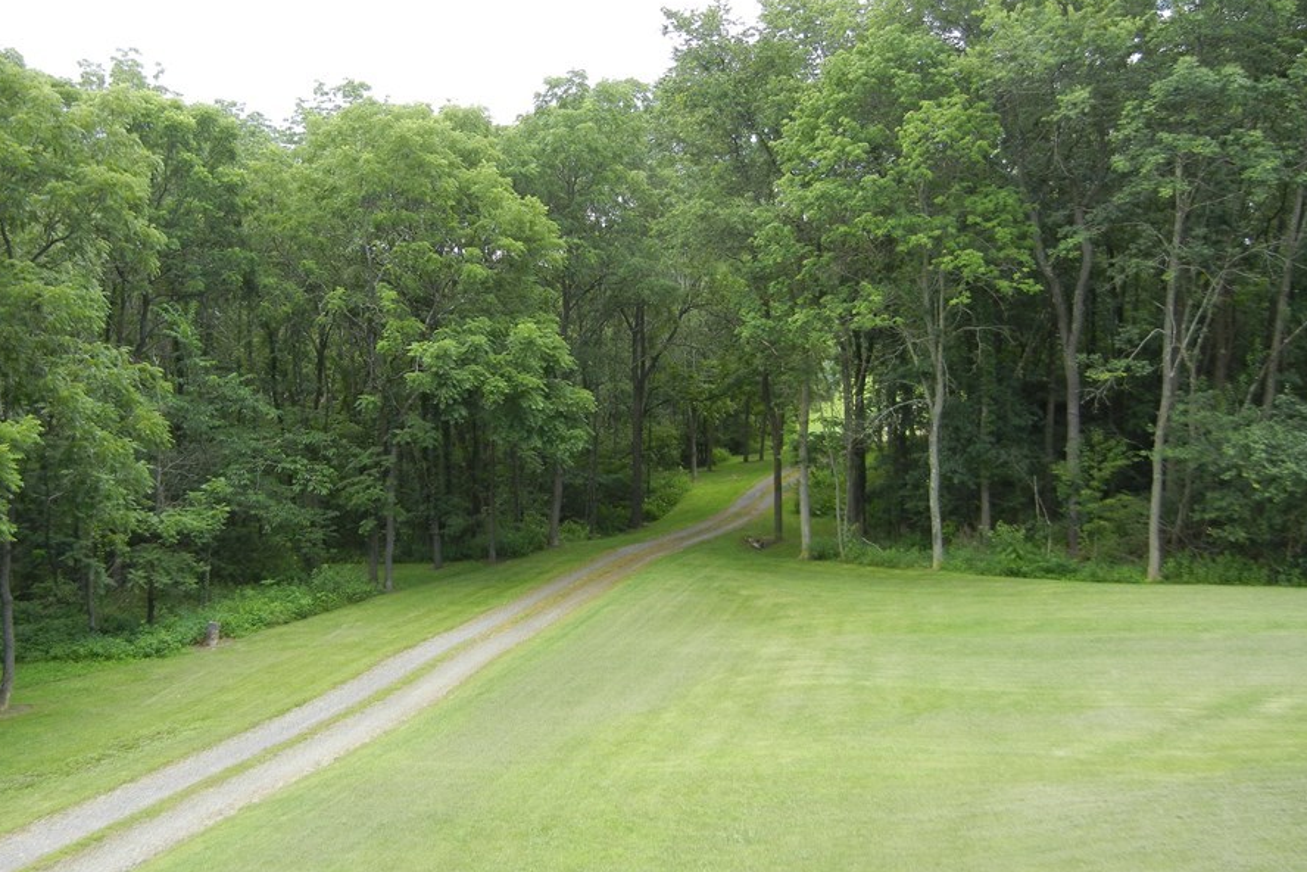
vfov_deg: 36.8
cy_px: 473
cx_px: 589
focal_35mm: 36
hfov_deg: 53.0
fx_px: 1307
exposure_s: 1/242
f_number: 3.5
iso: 160
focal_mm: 5.4
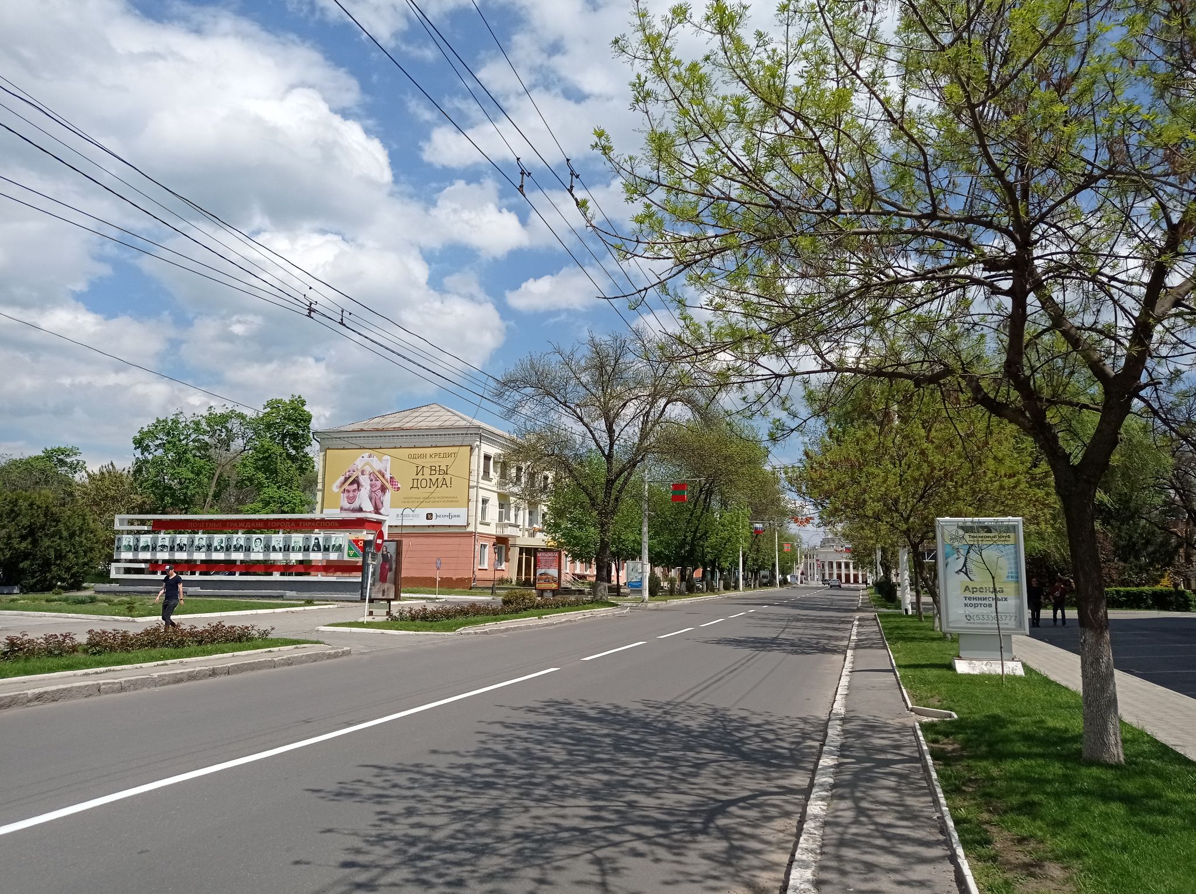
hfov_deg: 63.5
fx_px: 966
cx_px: 598
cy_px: 447
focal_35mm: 28
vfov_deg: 49.7
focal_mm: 4.74
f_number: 1.79
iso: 105
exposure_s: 1/5319
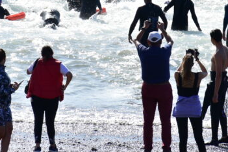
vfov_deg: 2.8
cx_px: 107
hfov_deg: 4.2
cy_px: -20
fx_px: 3103
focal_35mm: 490
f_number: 9
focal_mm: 112
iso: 100
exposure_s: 1/250
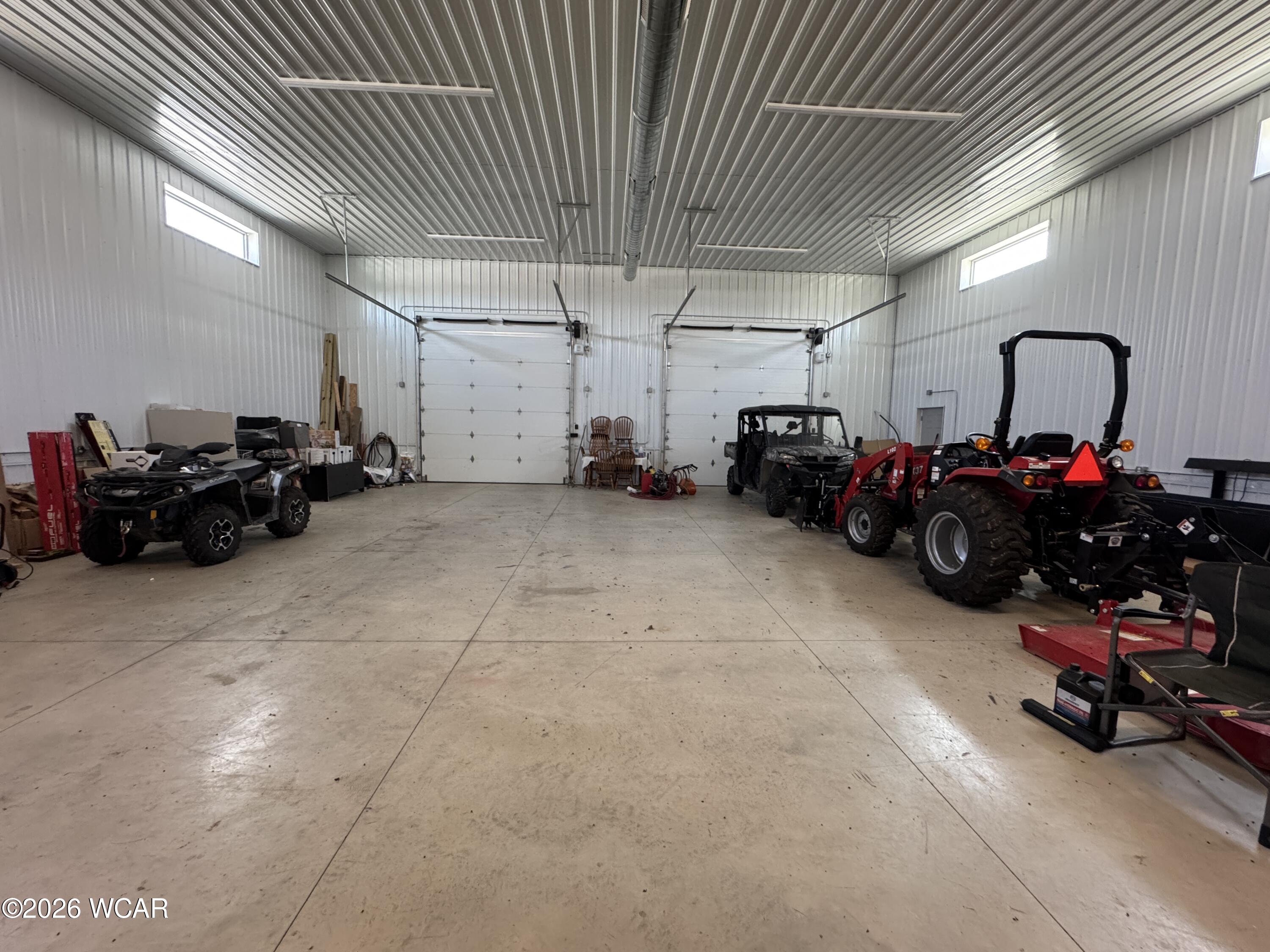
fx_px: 514
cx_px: 635
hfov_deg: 102.1
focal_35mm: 14
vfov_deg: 85.7
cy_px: 476
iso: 320
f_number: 2.2
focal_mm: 2.22
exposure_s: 1/120
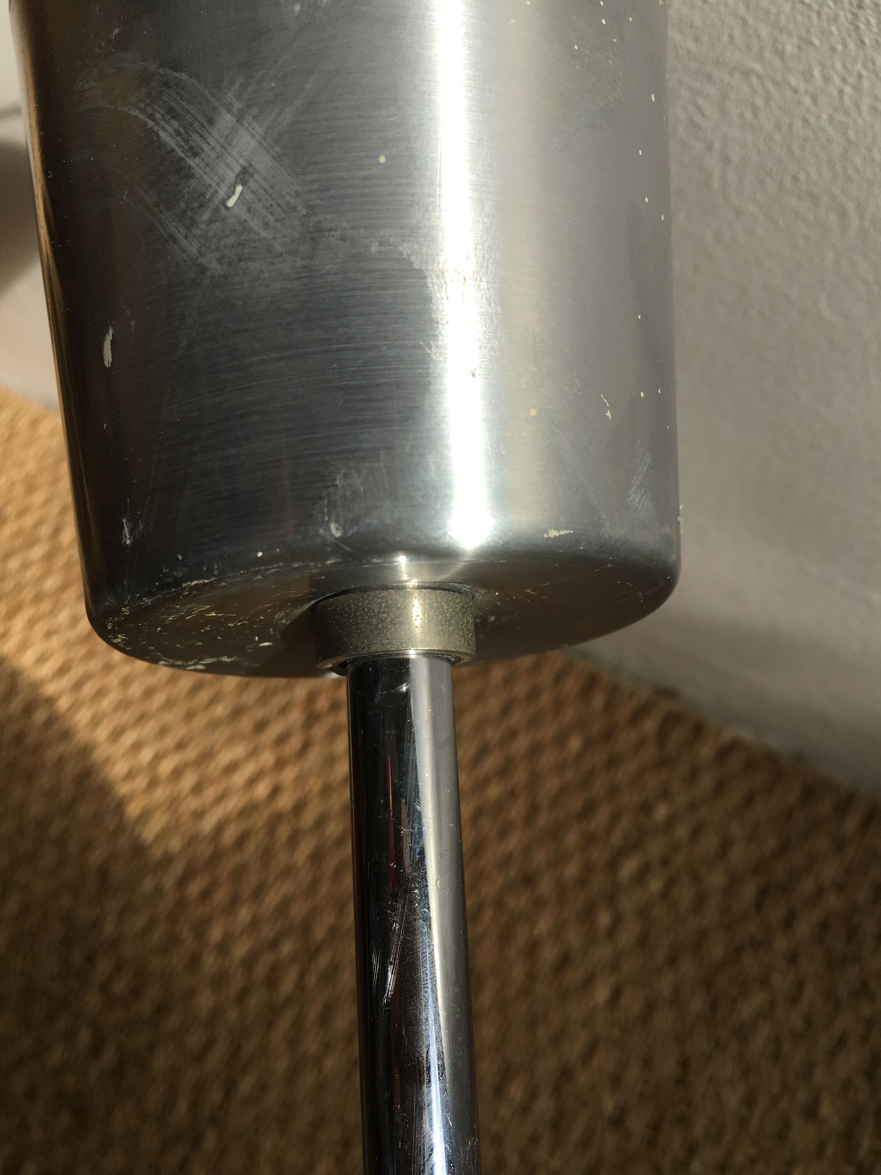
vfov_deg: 61.7
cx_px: 440
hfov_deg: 48.2
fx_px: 984
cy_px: 588
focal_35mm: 29
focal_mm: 4.15
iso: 25
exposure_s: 1/1637
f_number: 2.2
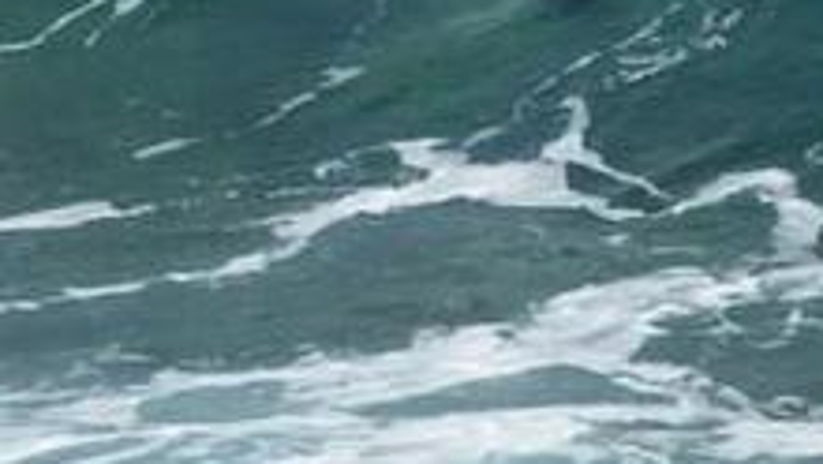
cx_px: 527
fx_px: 6091
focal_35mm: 279
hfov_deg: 7.7
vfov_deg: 4.4
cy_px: -71
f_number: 5.2
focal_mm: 20.6
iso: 50
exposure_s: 1/250
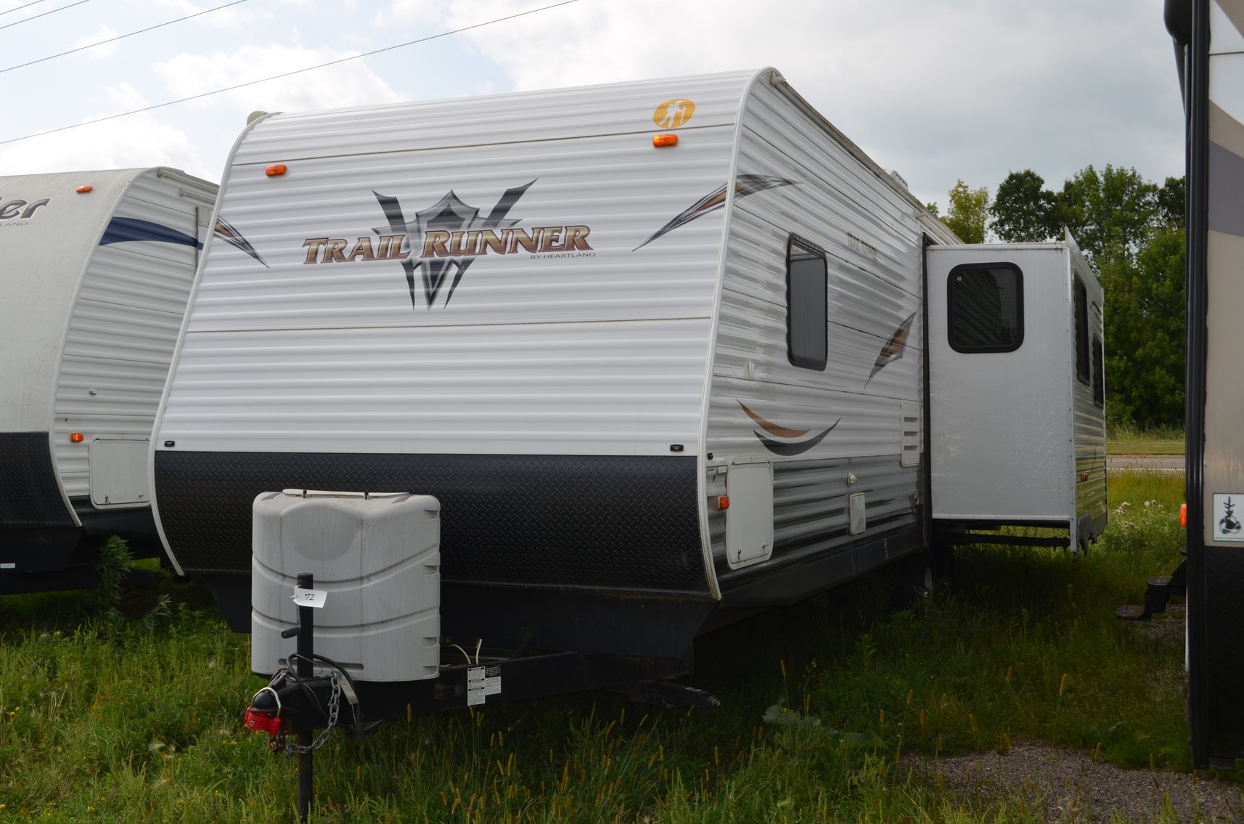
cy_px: 412
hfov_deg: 45.0
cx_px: 622
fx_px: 1500
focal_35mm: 44
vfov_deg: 30.7
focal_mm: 29
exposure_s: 1/200
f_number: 10
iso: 100
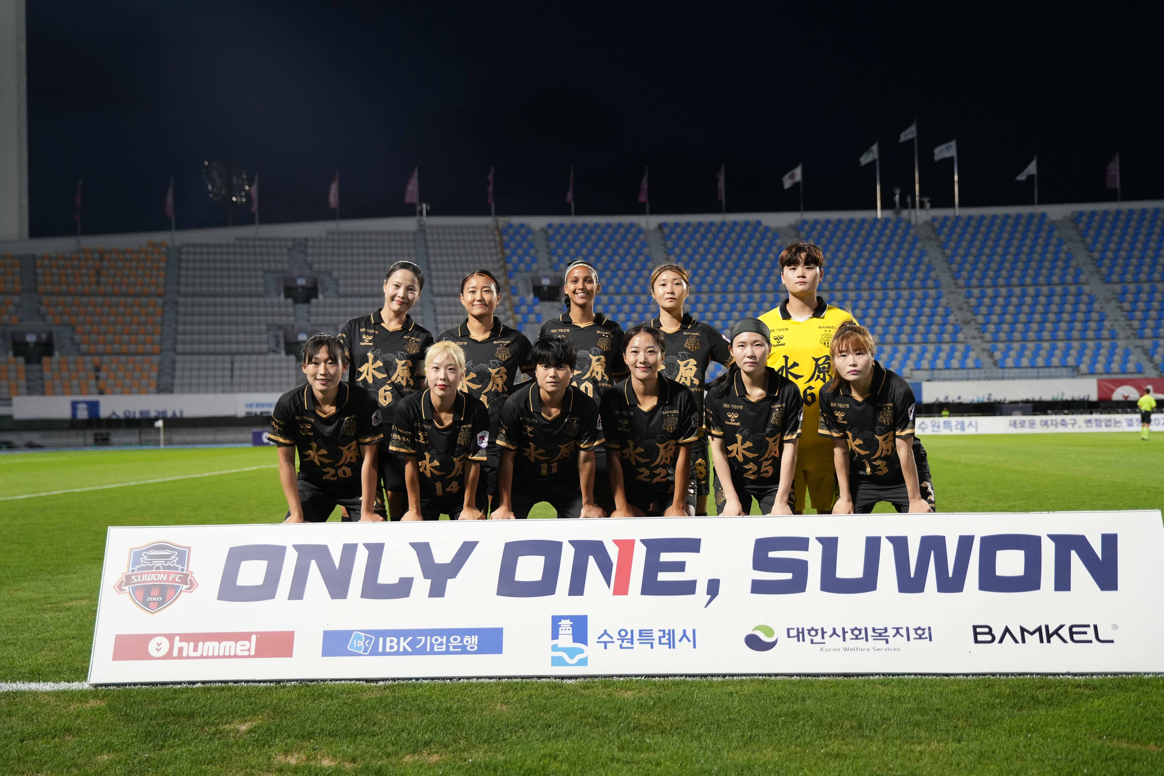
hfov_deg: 46.4
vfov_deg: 31.9
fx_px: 1358
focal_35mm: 42
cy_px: 388
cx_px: 582
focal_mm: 42
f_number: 2.8
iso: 2000
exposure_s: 1/1000
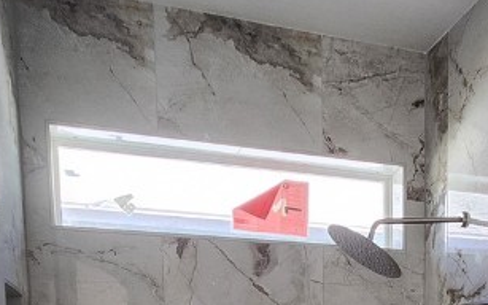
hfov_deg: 41.7
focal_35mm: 46
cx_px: 386
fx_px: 612
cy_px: 451
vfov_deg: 23.0
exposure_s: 1/60
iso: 100
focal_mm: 1.7
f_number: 2.2
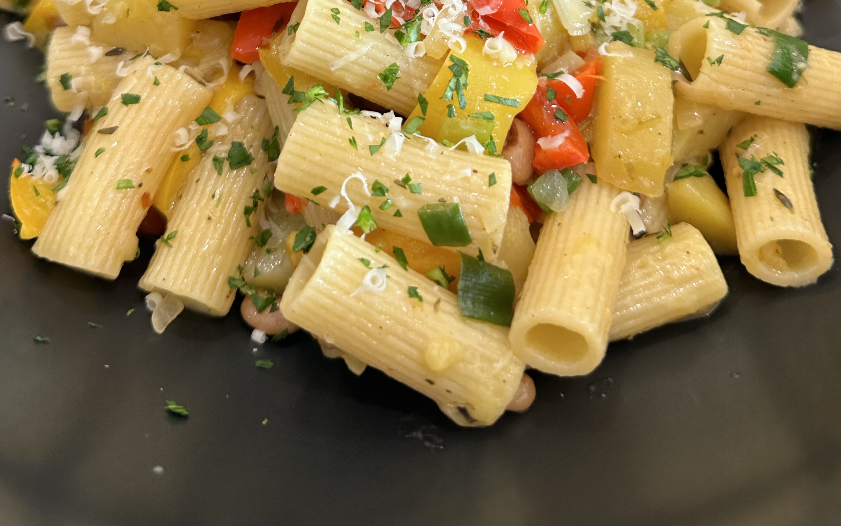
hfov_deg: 52.7
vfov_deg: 30.3
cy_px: -75
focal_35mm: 37
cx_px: 415
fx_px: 848
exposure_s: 1/120
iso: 80
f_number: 1.78
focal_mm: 6.86
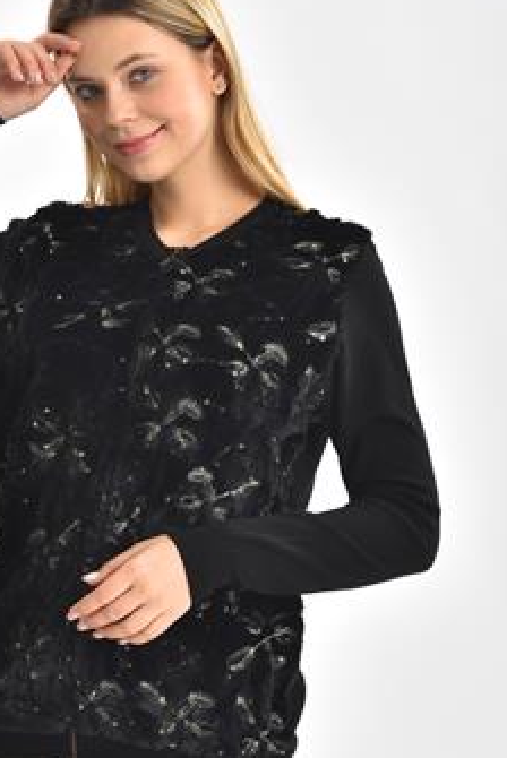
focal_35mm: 238
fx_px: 5017
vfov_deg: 8.6
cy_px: 399
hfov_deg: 5.8
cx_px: 145
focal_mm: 140
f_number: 6.3
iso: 100
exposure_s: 1/160
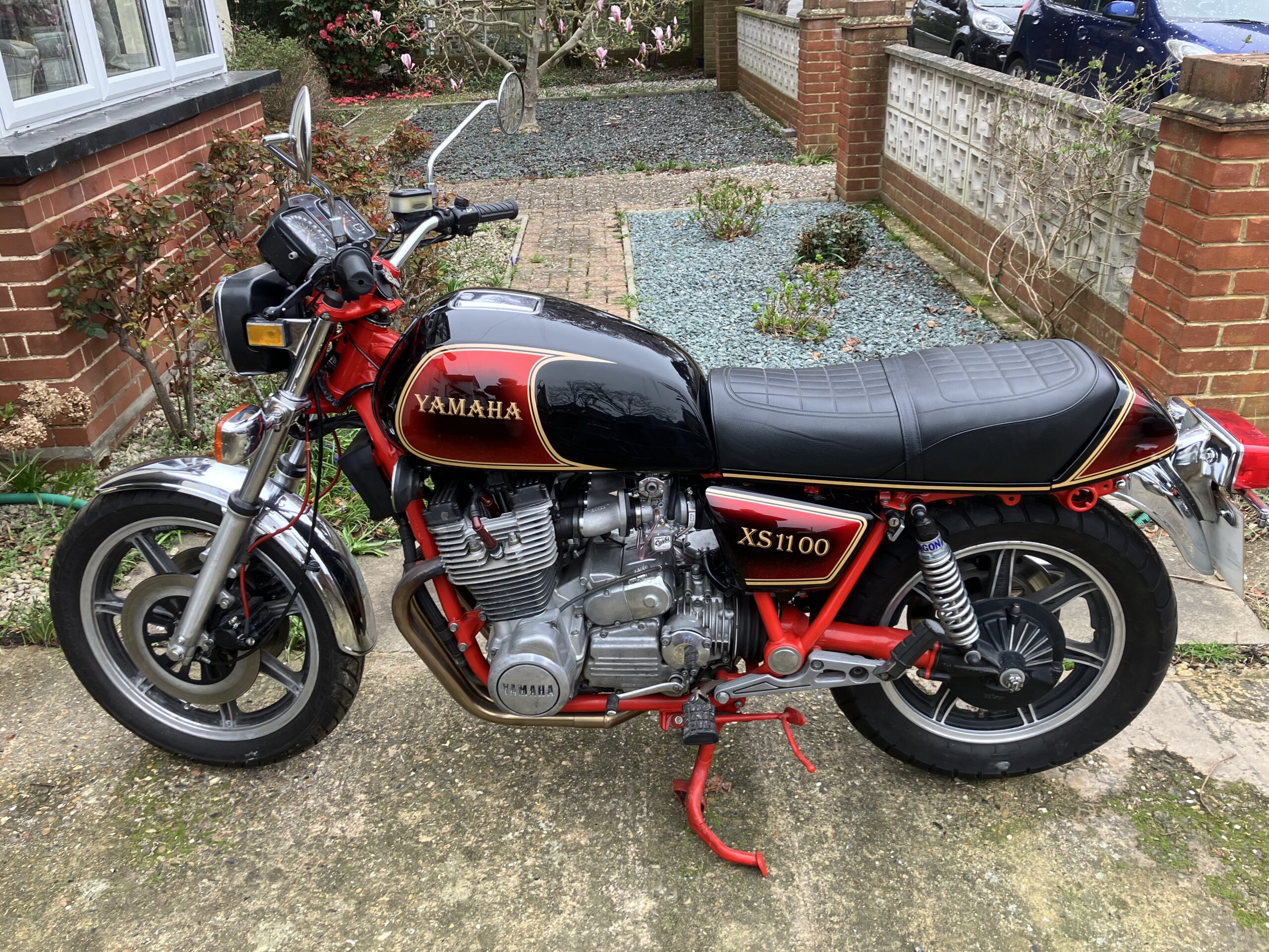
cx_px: 634
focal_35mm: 28
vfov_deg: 49.7
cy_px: 476
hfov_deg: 63.4
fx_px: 1026
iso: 40
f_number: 1.8
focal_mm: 3.99
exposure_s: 1/121
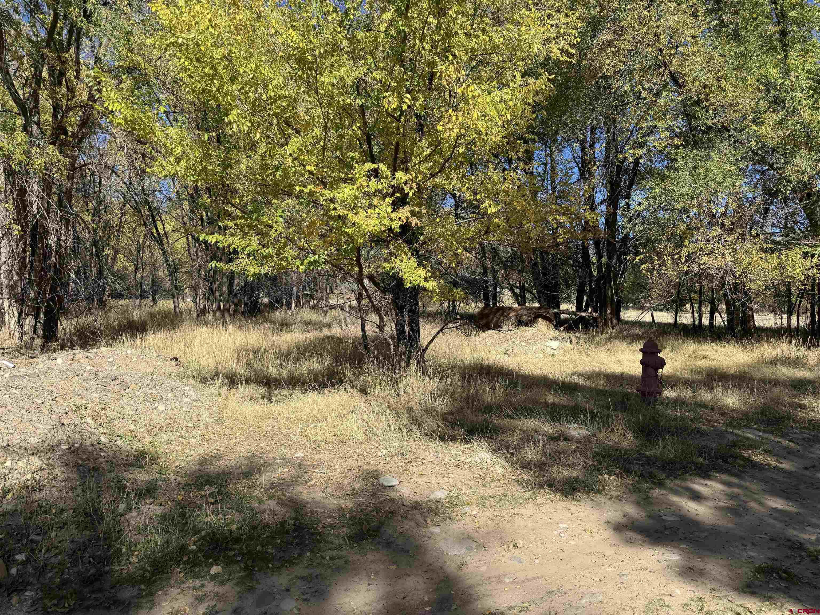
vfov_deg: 56.8
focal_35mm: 24
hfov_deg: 71.6
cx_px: 410
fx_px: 569
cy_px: 308
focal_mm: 6.76
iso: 80
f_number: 1.78
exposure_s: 1/3247
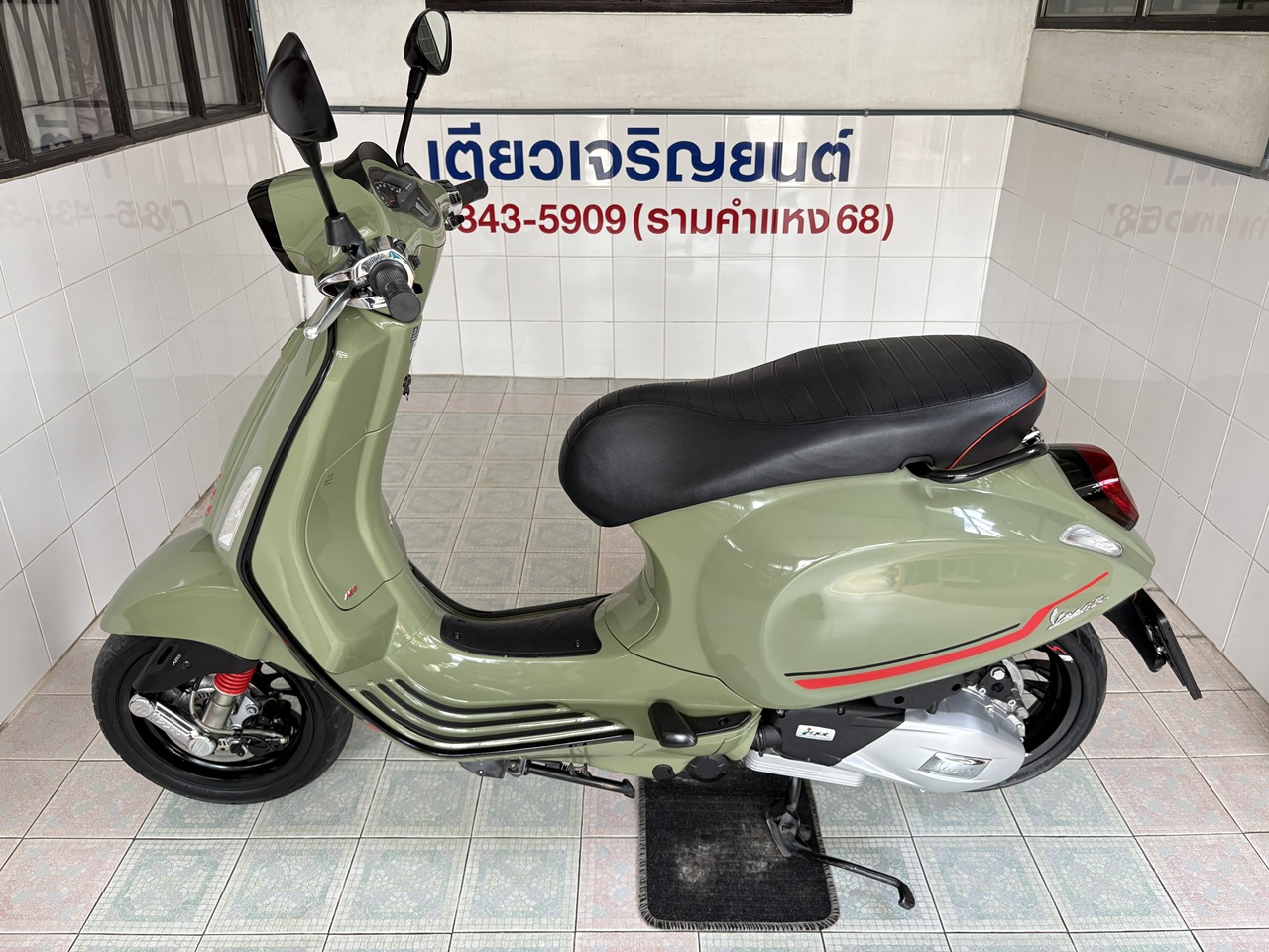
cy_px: 476
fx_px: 953
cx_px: 634
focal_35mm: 26
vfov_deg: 53.1
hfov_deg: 67.3
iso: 125
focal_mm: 5.96
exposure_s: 1/94
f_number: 1.6
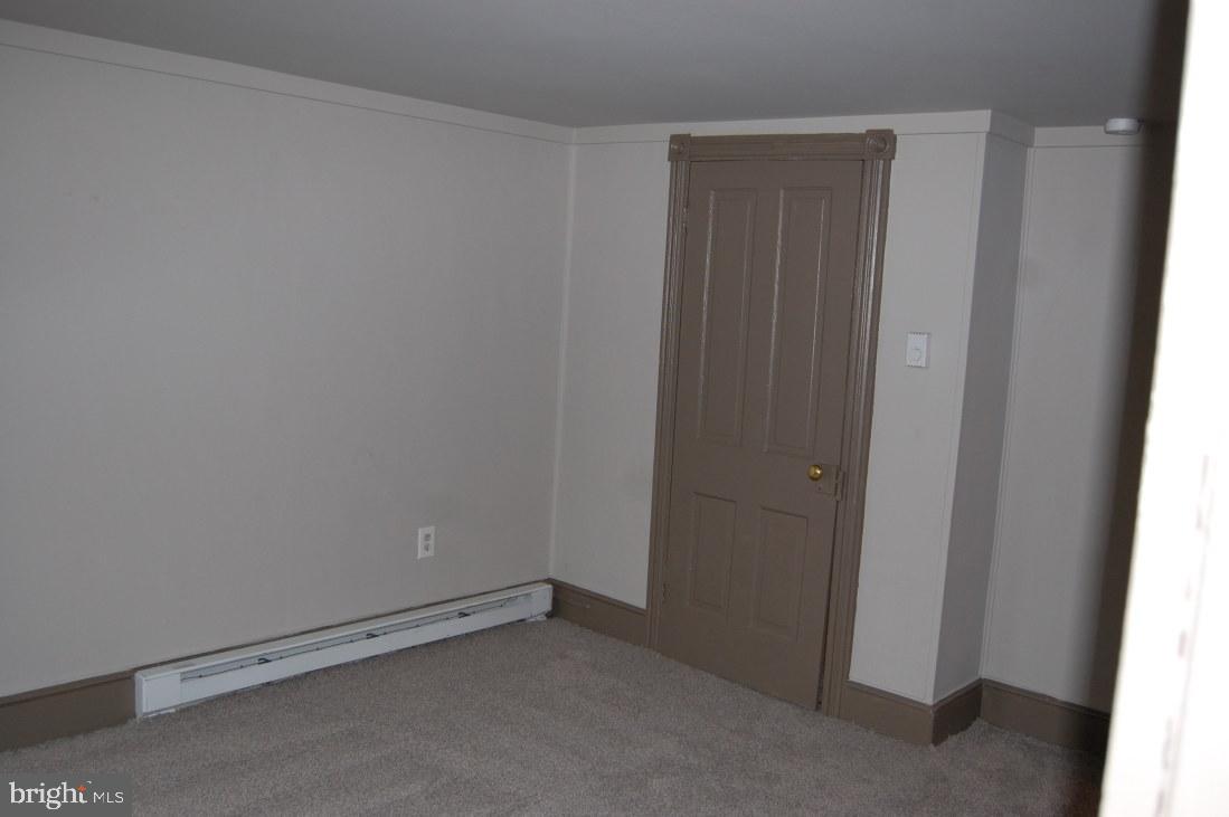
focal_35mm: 33
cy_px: 408
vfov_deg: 39.9
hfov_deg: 57.3
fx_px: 1126
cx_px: 614
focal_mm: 22
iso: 400
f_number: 3.8
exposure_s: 1/60
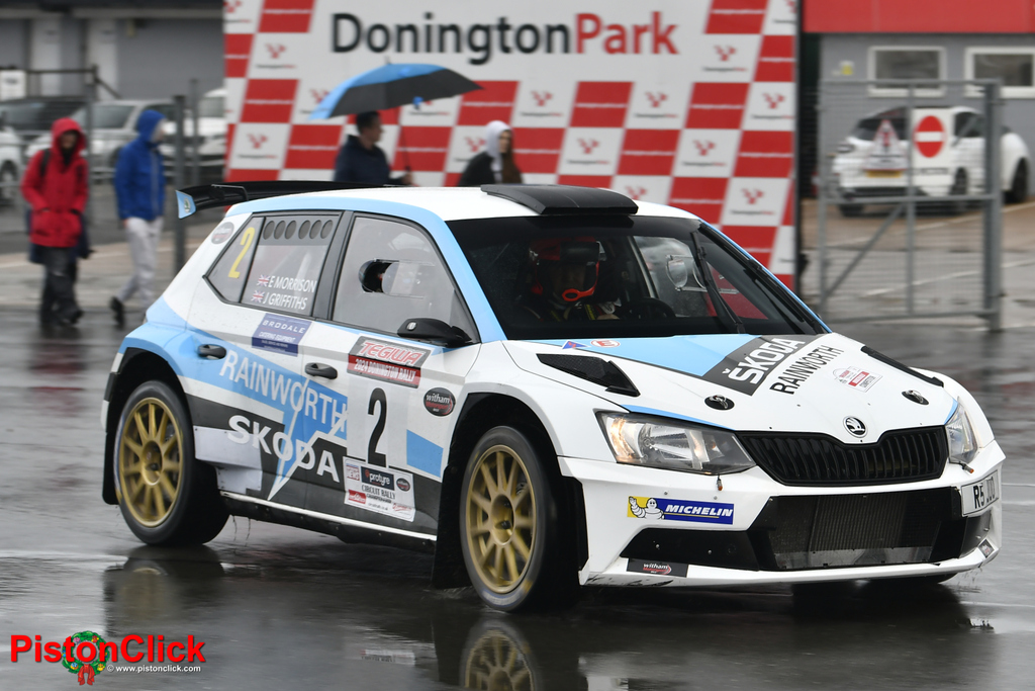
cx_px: 518
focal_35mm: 105
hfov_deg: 19.5
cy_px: 346
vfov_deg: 13.0
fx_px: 3019
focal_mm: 70
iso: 100
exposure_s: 1/100
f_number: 3.5
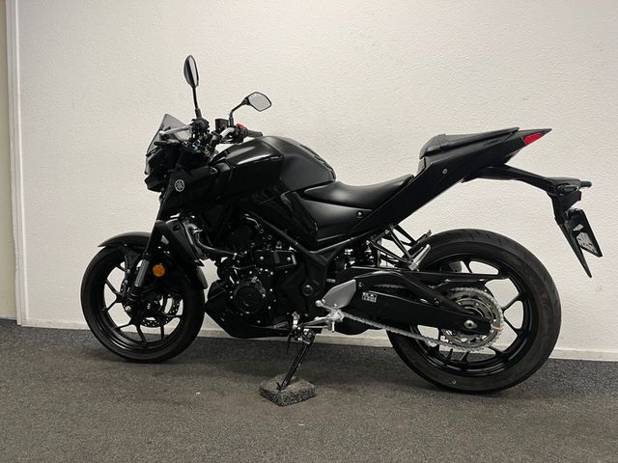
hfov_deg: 67.3
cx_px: 309
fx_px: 464
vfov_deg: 53.1
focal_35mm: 26
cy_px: 232
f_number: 1.6
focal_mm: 5.1
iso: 80
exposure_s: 1/50
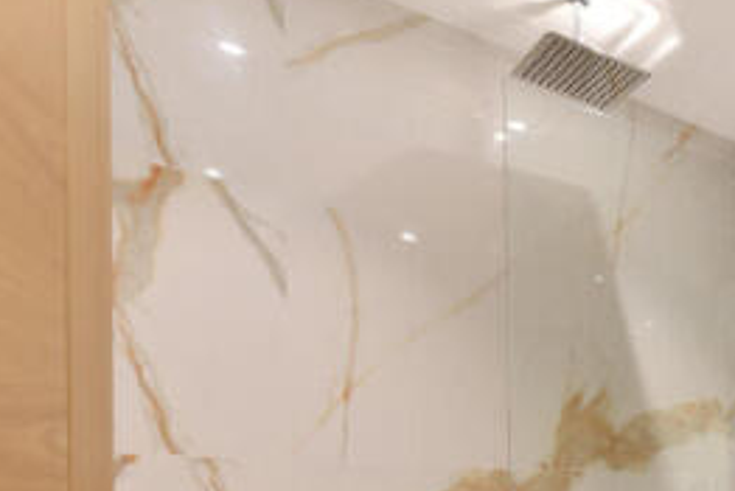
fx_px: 715
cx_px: 896
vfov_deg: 34.1
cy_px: 506
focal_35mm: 35
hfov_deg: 38.7
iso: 500
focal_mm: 14
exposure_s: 1/13
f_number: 8
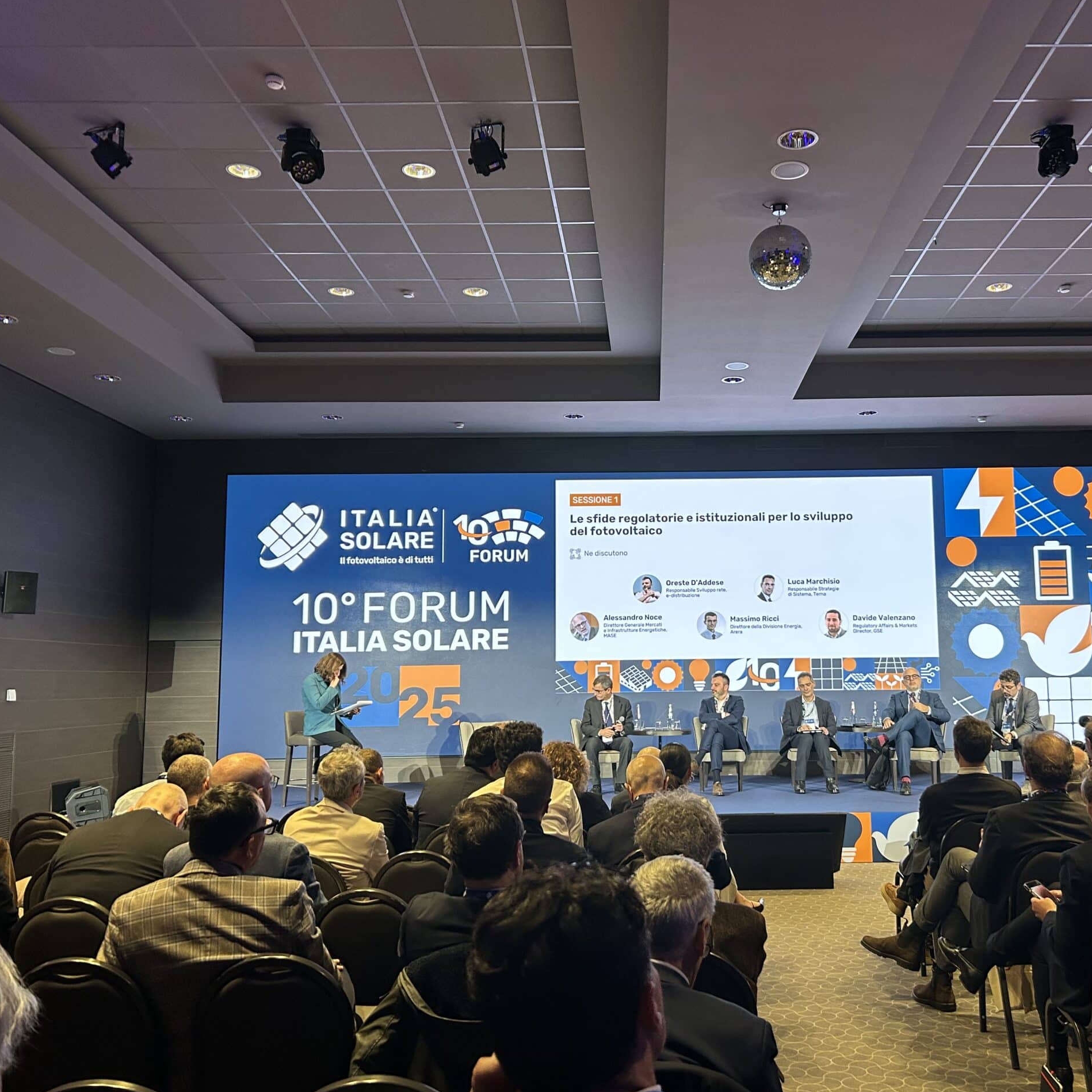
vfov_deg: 52.5
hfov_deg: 52.0
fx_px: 1106
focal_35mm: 31
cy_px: 541
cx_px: 679
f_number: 1.5
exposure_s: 1/60
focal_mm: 5.7
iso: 160
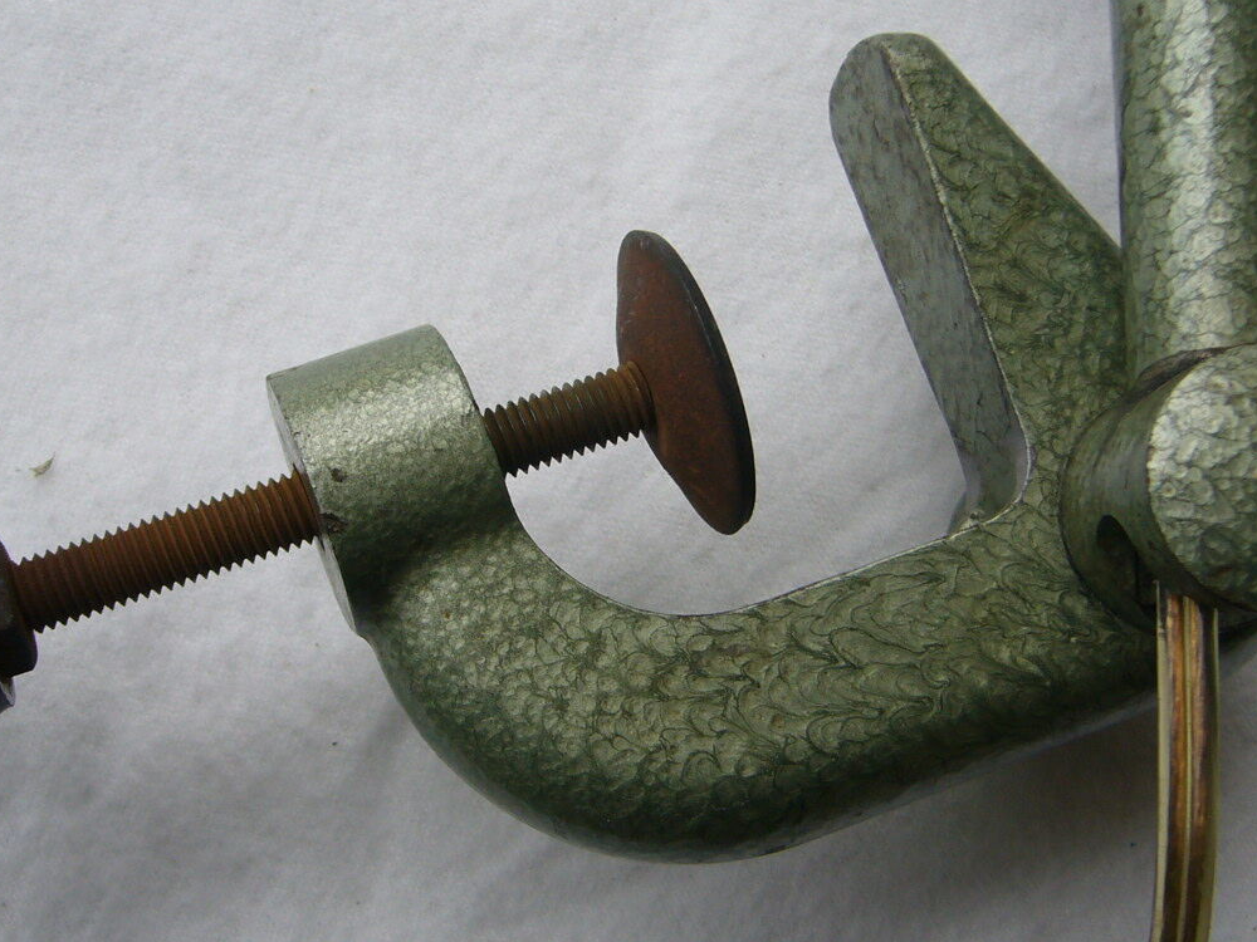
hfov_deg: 34.3
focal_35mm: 56
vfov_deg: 26.1
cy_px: 511
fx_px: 2034
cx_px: 608
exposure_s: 1/30
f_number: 2.8
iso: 80
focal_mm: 5.8
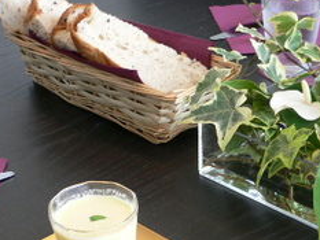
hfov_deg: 22.2
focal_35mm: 88
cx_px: 201
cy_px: 238
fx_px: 814
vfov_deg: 16.5
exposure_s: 1/20
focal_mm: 6.8
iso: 100
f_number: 3.1
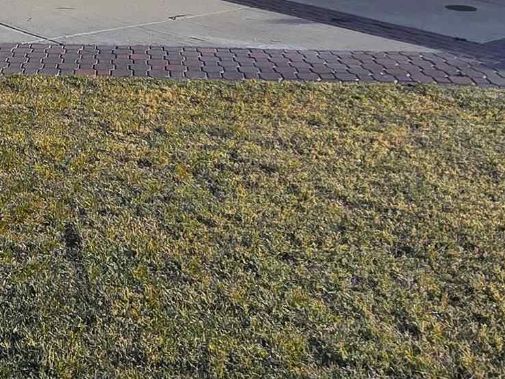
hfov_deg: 34.1
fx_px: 788
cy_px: -262
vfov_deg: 20.7
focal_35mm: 54
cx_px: 77
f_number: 2.2
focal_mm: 2.2
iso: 50
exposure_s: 1/1252
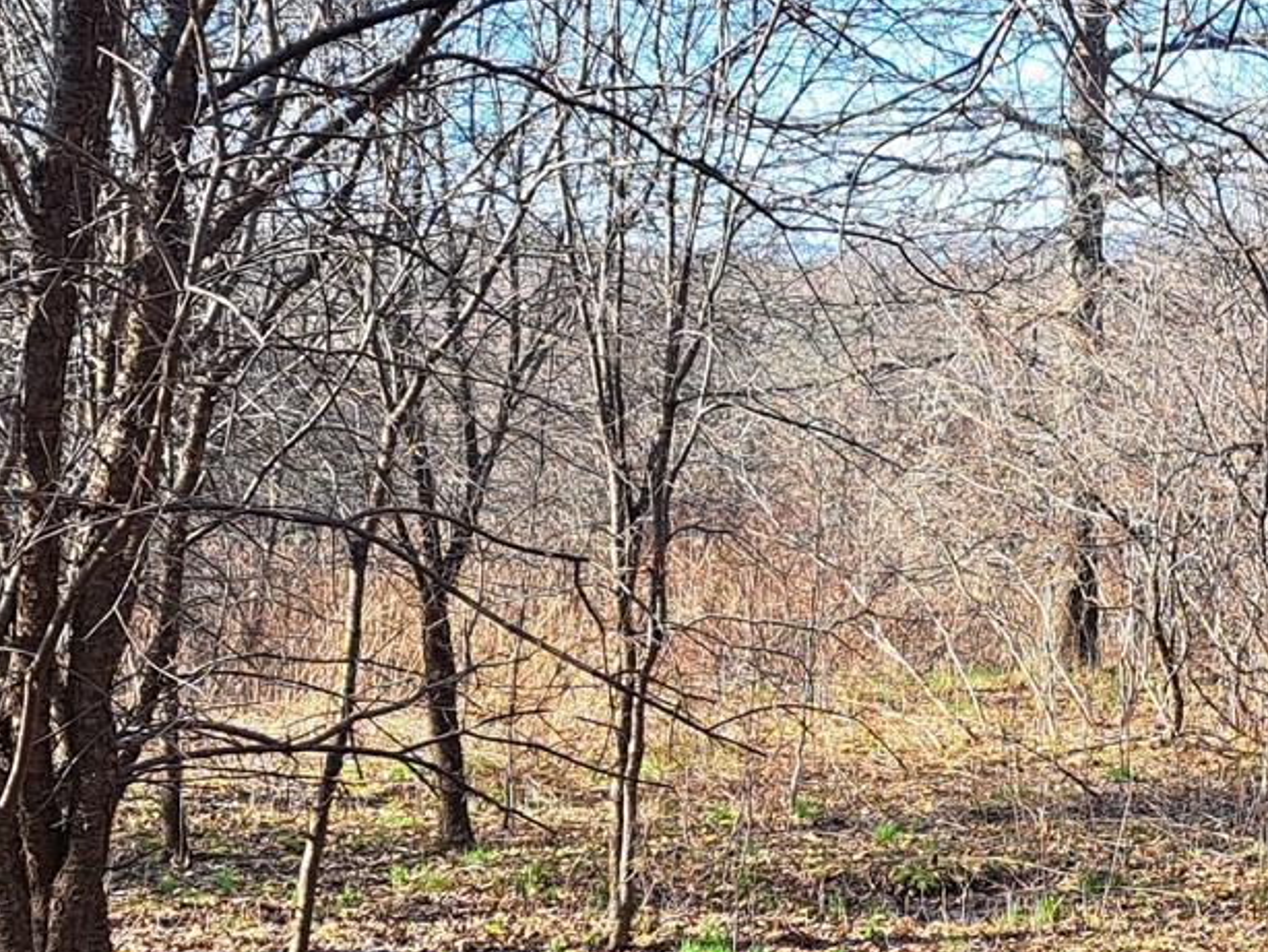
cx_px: 805
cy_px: 818
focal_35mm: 80
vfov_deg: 18.2
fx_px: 2932
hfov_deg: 24.3
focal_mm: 5.23
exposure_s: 1/404
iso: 50
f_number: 1.8
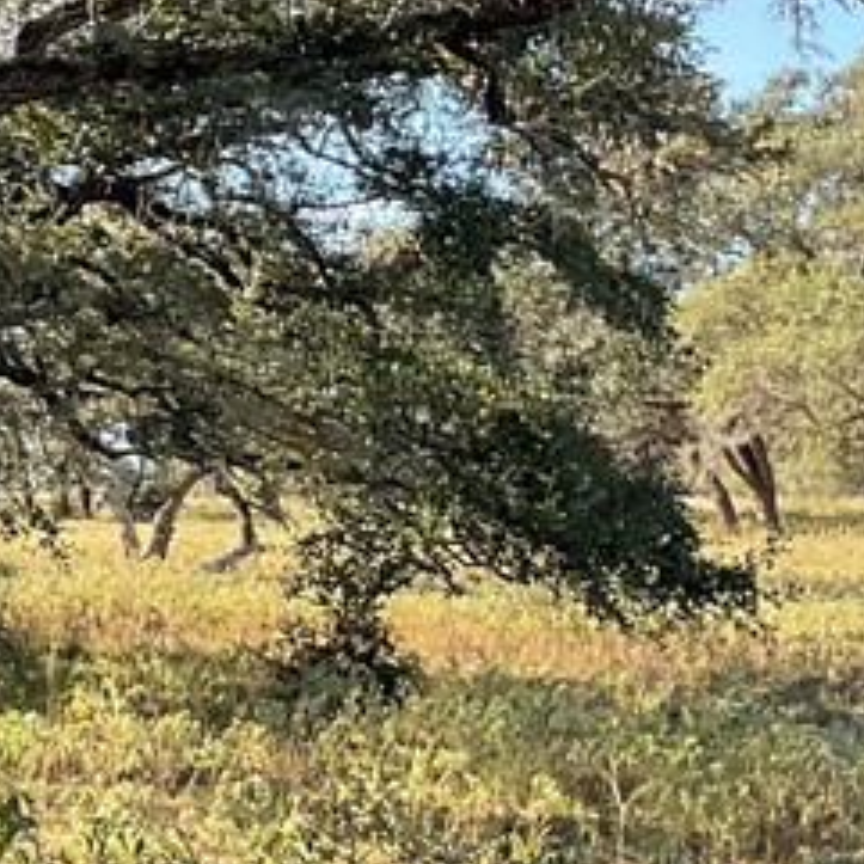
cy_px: 54
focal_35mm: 109
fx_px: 3078
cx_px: -839
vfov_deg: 15.7
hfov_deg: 13.7
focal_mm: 3
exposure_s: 1/331
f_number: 1.8
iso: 16
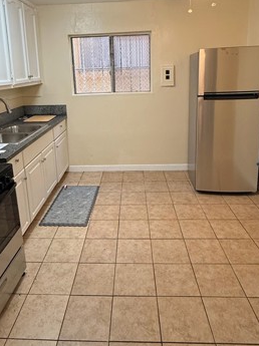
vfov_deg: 66.1
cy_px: 124
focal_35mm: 26
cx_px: 118
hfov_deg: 52.9
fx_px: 260
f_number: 2.2
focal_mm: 2.22
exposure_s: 1/120
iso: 250
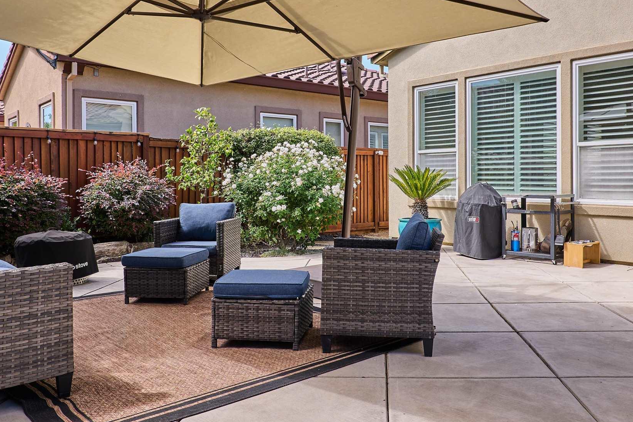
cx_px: 352
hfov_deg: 61.8
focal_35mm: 30
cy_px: 159
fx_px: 527
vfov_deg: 43.3
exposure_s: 1/640
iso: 320
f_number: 7.1
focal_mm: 16
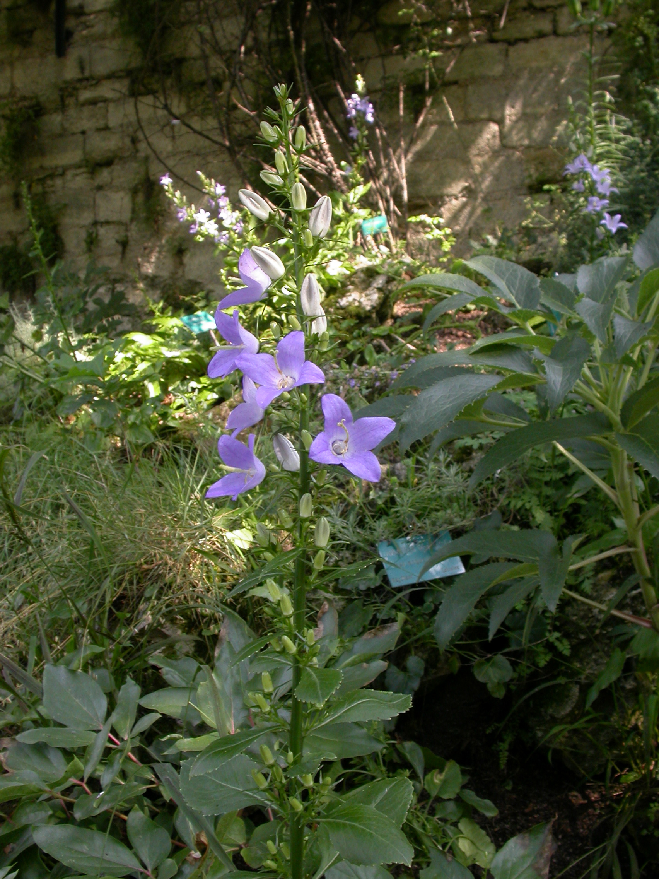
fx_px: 965
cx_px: 330
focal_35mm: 38
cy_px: 440
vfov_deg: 49.0
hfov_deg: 37.7
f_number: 5.3
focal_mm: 7.85
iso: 100
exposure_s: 1/43.4
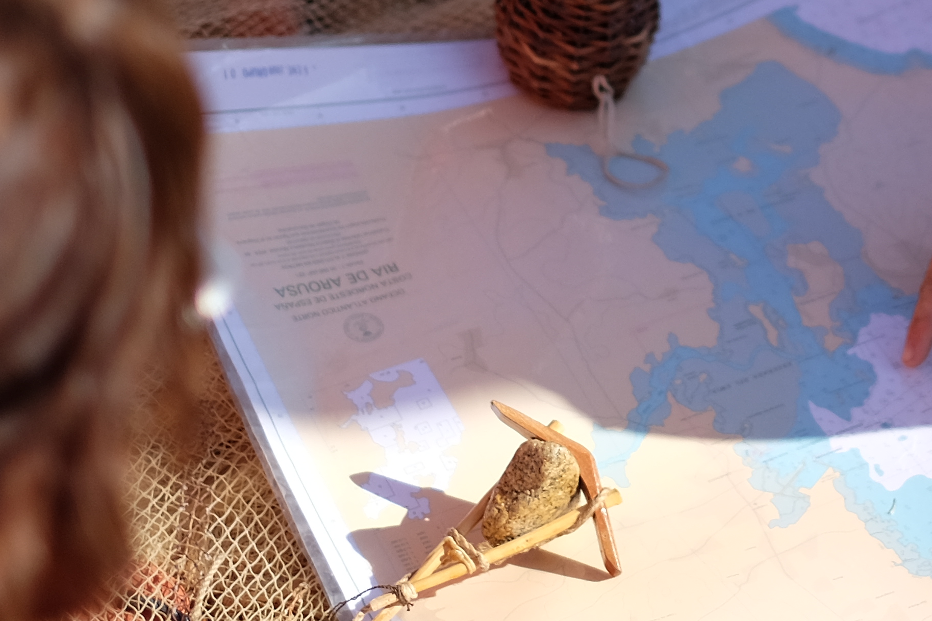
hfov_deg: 14.3
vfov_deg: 9.6
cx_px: 784
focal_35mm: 142
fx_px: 3676
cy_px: -62
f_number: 1.4
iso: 200
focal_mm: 35
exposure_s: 1/8500
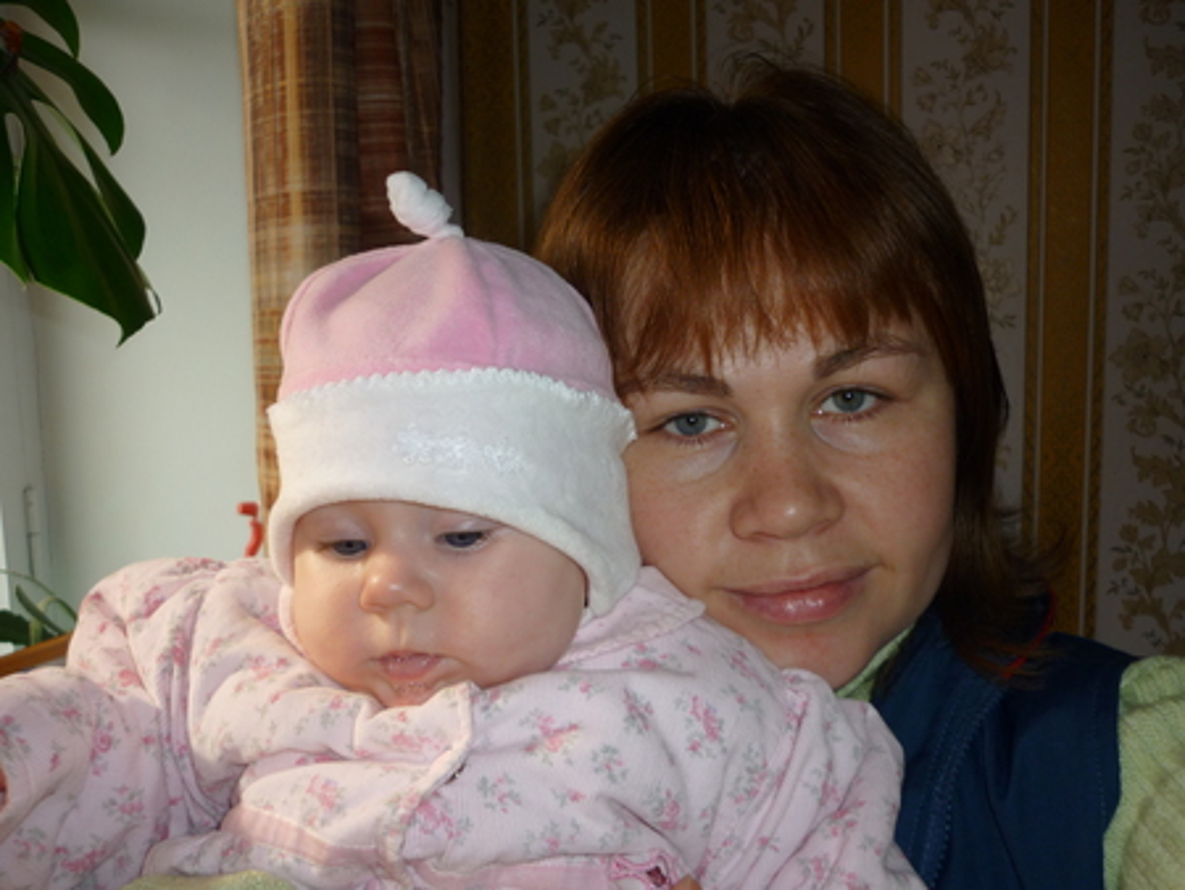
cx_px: 592
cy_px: 445
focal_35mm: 33
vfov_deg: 43.0
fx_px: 1130
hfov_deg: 55.3
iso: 100
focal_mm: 5.5
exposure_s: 1/250
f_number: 2.8
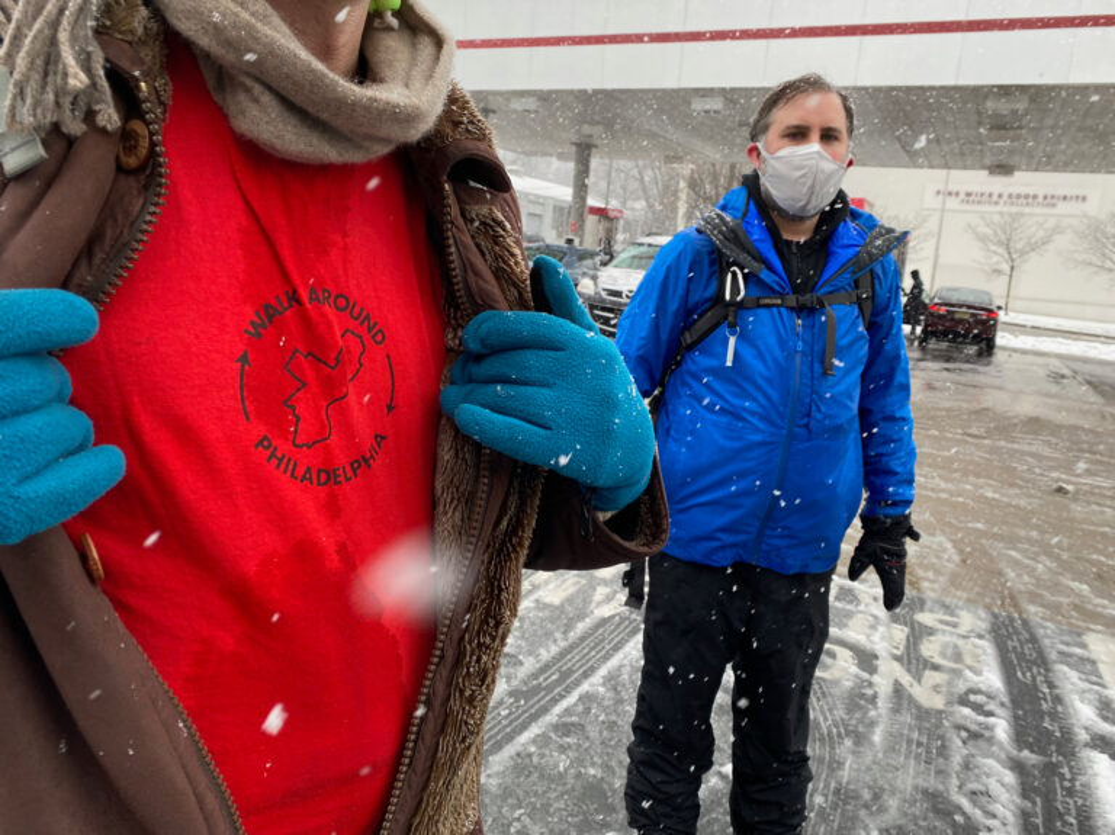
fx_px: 837
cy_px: 418
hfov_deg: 67.3
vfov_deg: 53.0
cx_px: 558
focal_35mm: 26
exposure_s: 1/122
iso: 32
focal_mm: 4.25
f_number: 1.8
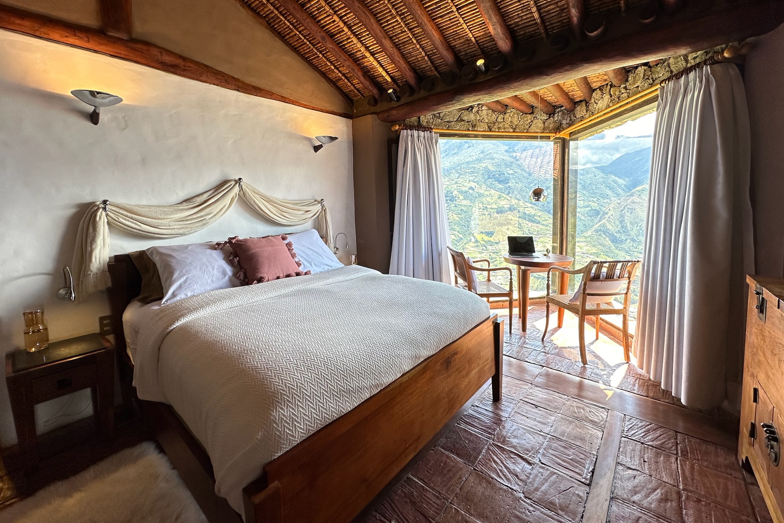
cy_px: 231
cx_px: 398
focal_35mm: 15
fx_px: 327
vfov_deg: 77.0
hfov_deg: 100.4
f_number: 2.2
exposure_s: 1/120
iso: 80
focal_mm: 2.22
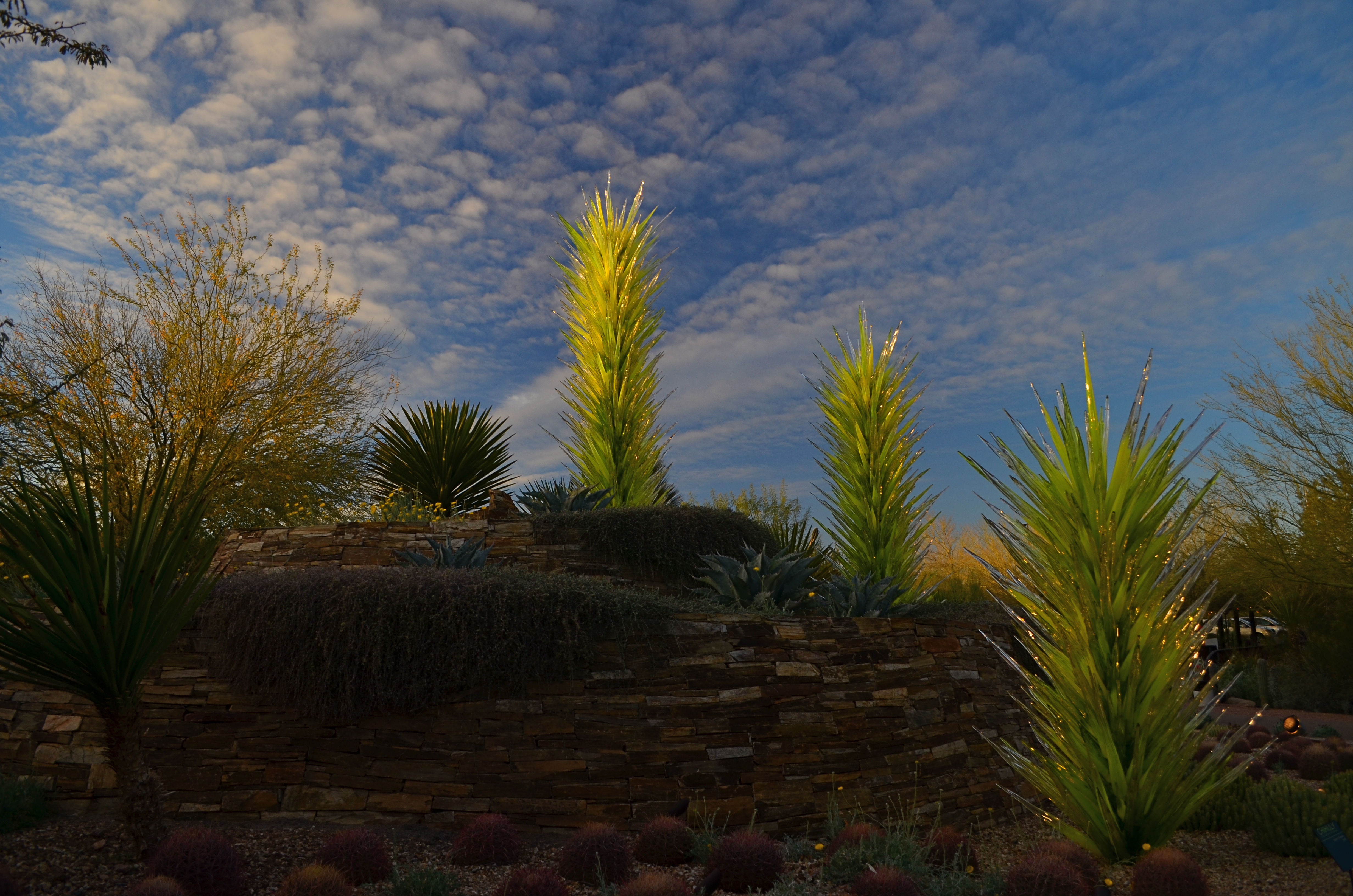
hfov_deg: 67.5
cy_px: 448
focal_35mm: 27
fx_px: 1013
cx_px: 676
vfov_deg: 47.7
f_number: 5.6
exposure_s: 1/125
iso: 100
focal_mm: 18
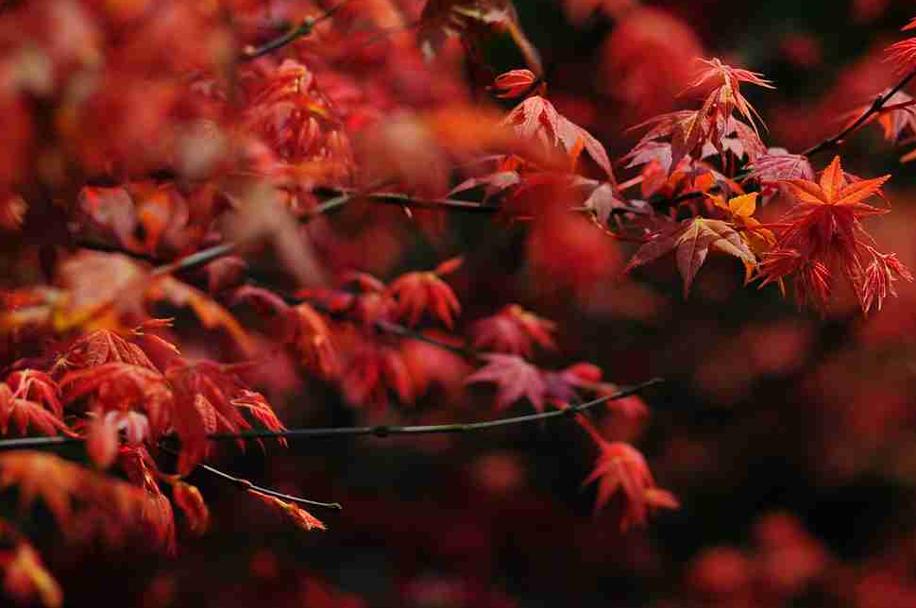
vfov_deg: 5.3
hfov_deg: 7.9
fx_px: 6602
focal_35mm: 260
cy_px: 157
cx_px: 627
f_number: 3
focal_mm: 105
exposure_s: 1/3200
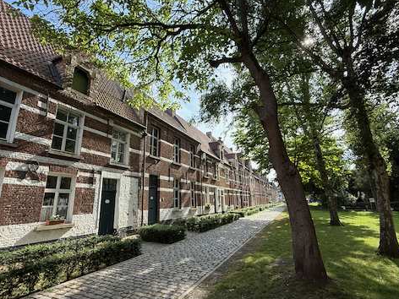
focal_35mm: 19
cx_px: 188
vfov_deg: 68.7
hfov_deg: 84.6
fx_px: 219
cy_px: 144
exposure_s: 1/709
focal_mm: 2.22
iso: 64
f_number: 2.2
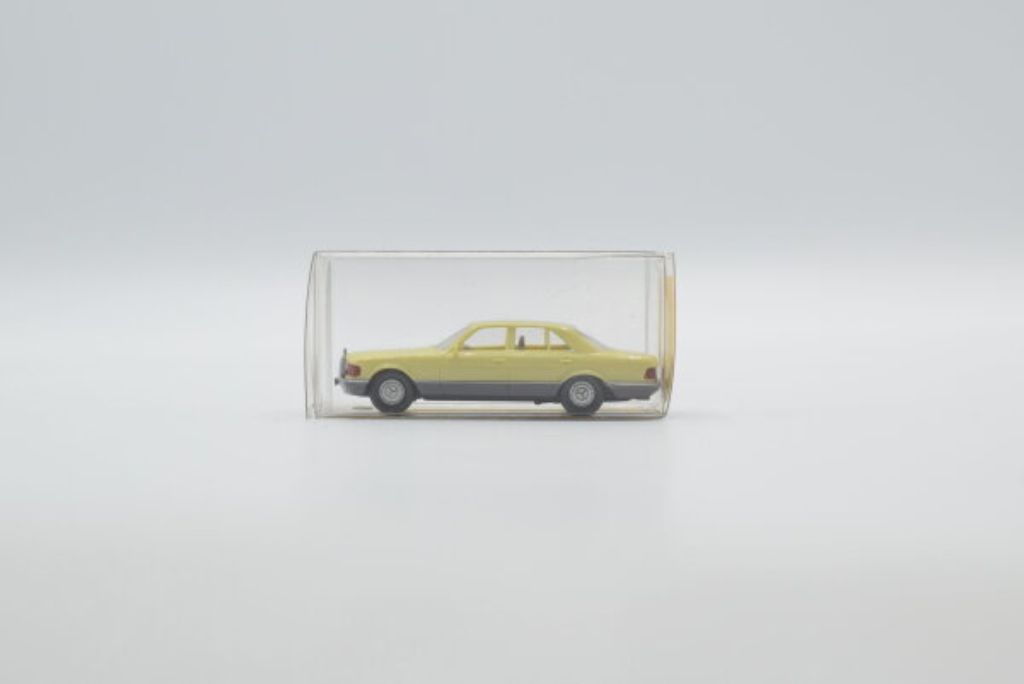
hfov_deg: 37.8
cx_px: 512
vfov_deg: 25.8
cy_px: 342
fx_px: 1494
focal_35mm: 52
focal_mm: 35
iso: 320
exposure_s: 1/200
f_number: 8
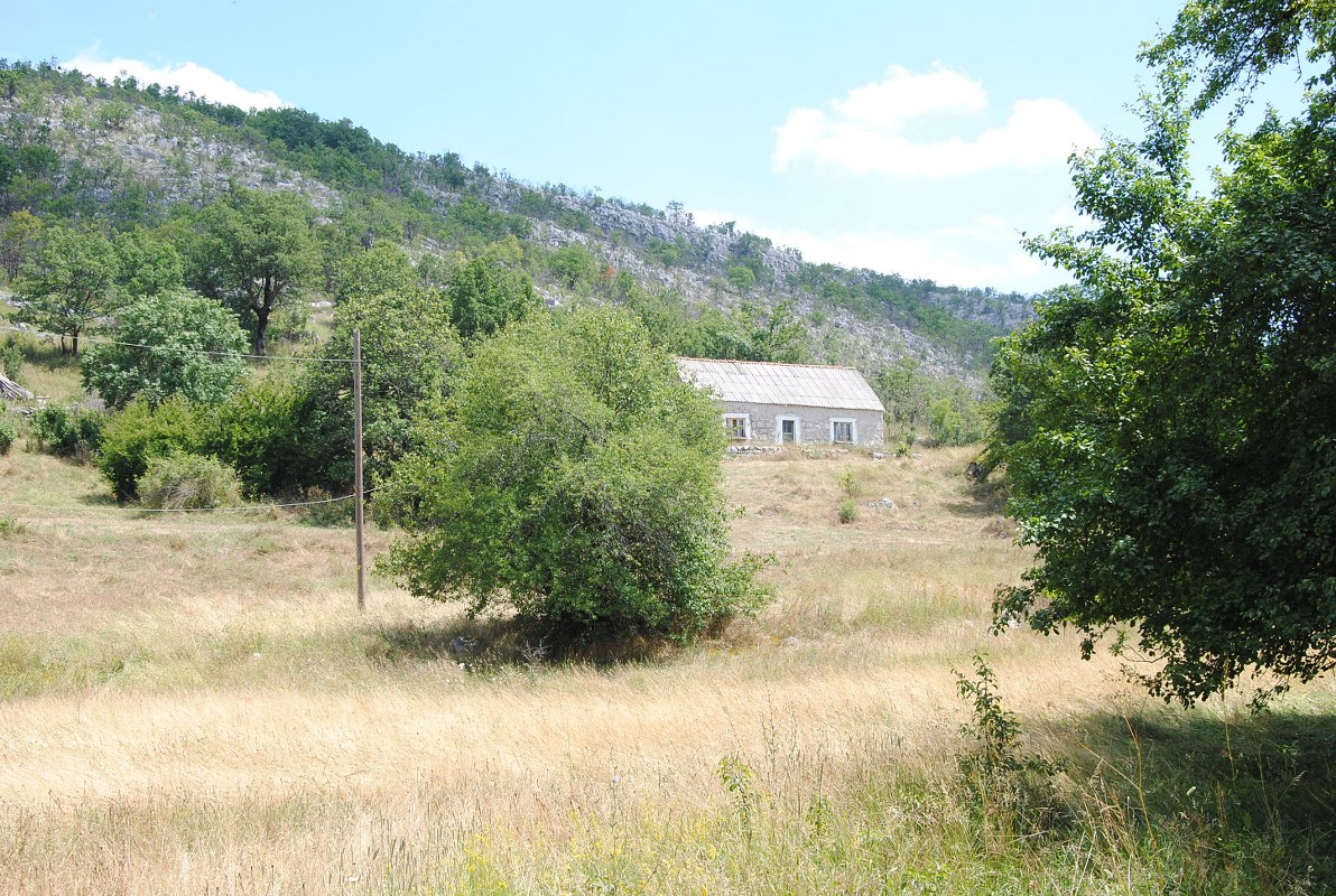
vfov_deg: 28.2
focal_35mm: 48
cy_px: 448
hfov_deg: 41.0
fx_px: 1785
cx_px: 668
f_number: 8
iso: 200
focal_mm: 32
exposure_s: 1/250
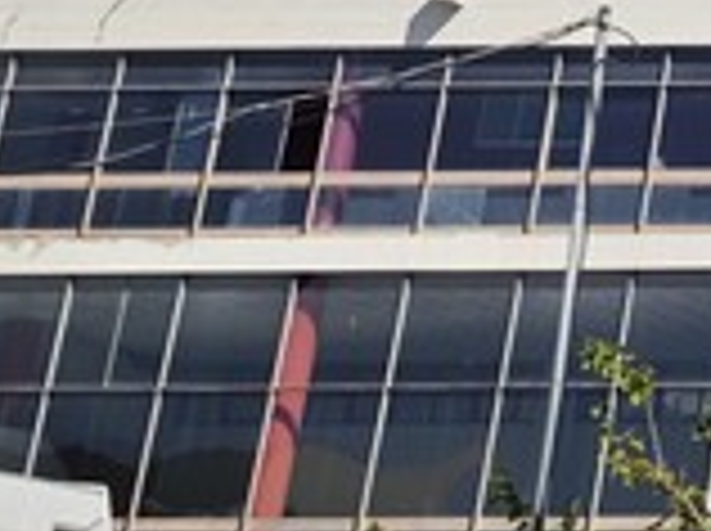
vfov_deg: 7.6
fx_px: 3589
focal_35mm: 175
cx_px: 2070
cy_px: -936
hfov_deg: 9.2
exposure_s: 1/1893
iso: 50
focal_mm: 8.72
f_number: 1.63
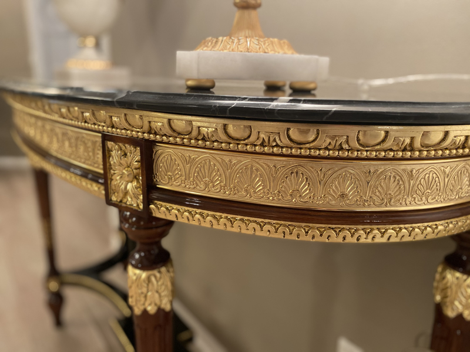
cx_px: 235
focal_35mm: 26
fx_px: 353
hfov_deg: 67.3
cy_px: 176
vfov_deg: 53.1
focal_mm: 4.25
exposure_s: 1/50
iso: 320
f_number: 1.8
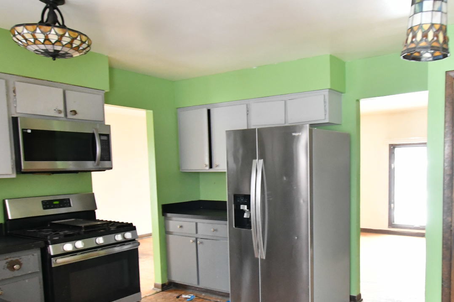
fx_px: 378
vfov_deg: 42.9
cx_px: 294
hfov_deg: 60.8
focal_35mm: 30
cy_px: 206
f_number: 6.3
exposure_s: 1/15
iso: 2000
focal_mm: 10
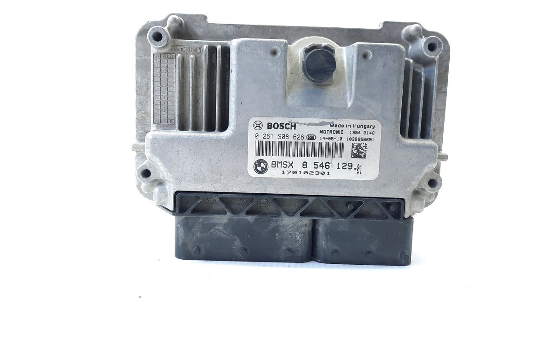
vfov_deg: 47.9
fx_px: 403
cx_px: 262
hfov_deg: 67.4
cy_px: 170
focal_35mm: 27
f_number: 2
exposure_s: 1/50
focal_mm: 4.6
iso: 250
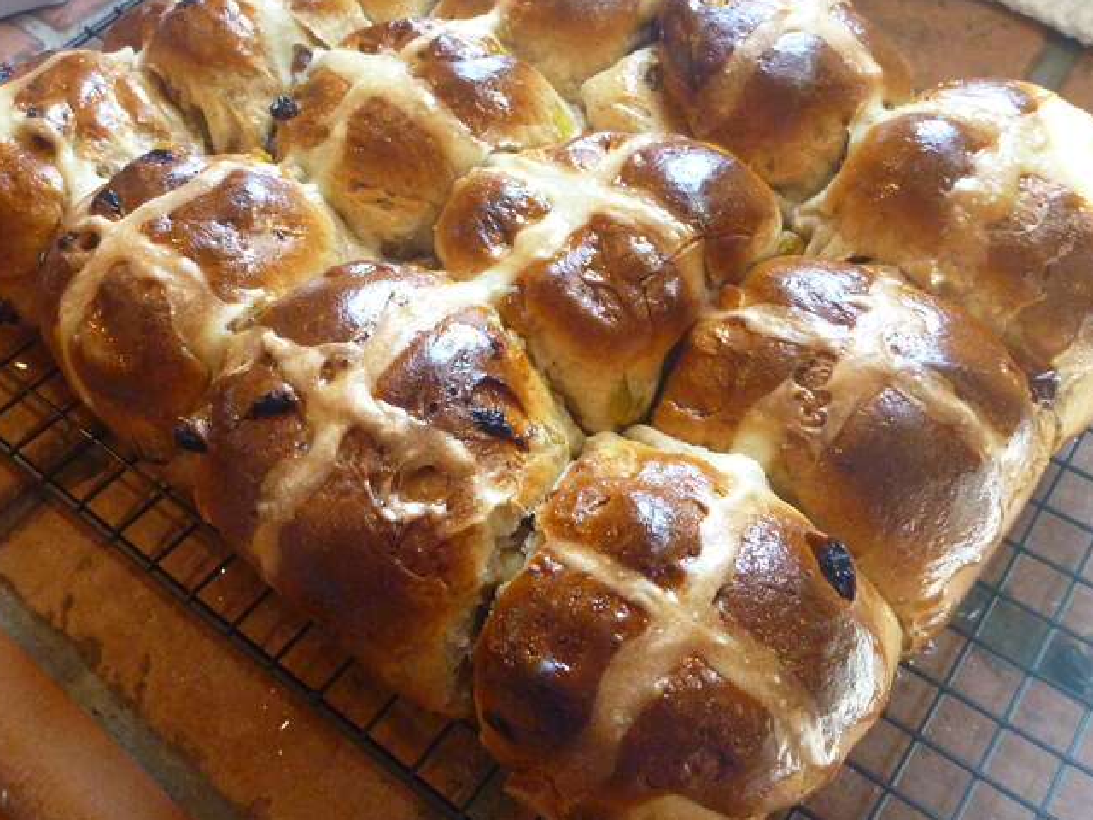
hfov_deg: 52.6
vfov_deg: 40.6
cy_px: 355
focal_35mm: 35
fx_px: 1105
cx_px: 528
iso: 400
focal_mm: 4.9
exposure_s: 1/30
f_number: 3.3
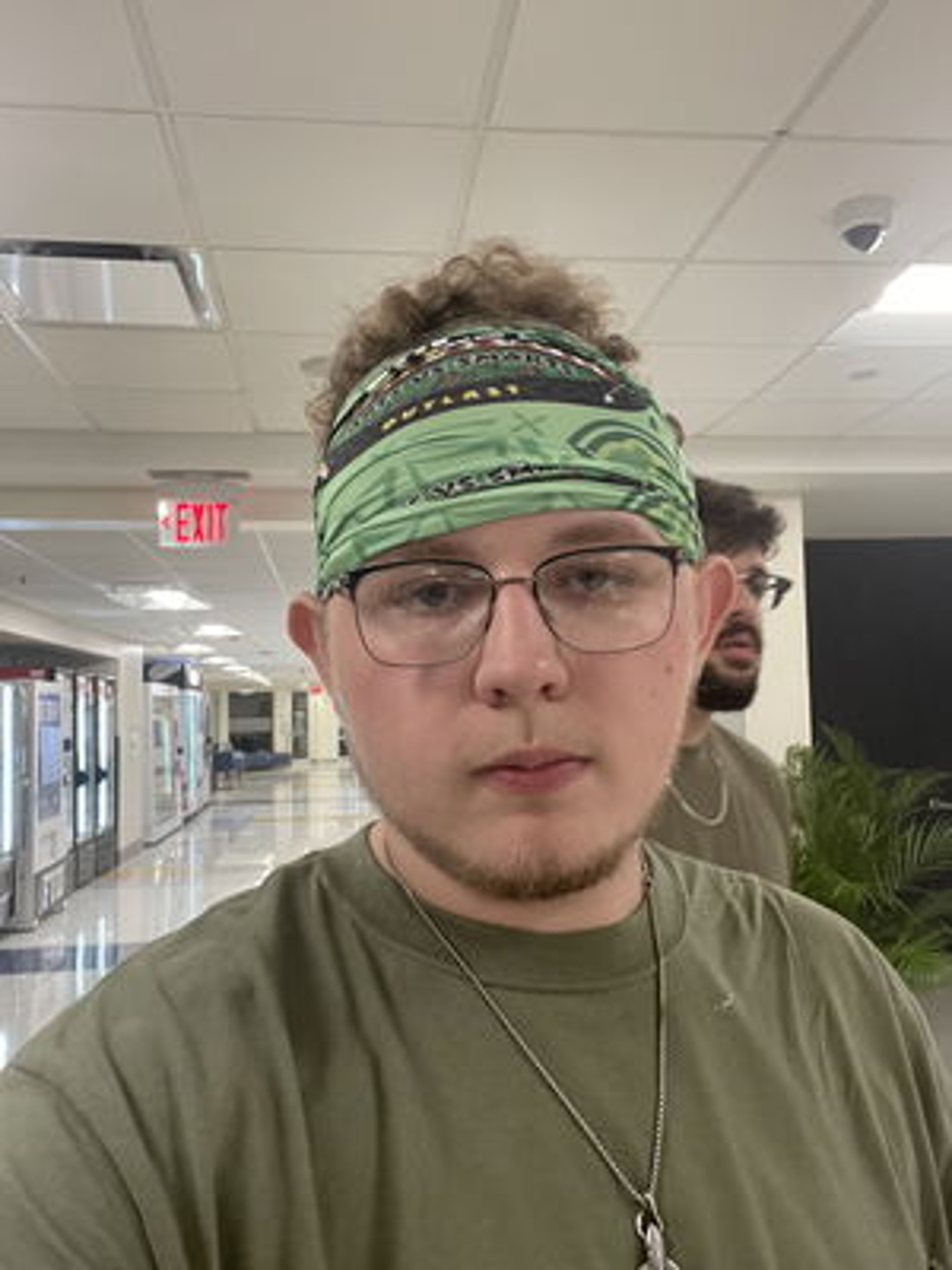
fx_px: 1100
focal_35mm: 30
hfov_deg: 46.8
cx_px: 476
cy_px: 635
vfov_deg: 60.0
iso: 200
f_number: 2.2
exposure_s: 1/60
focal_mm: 2.71
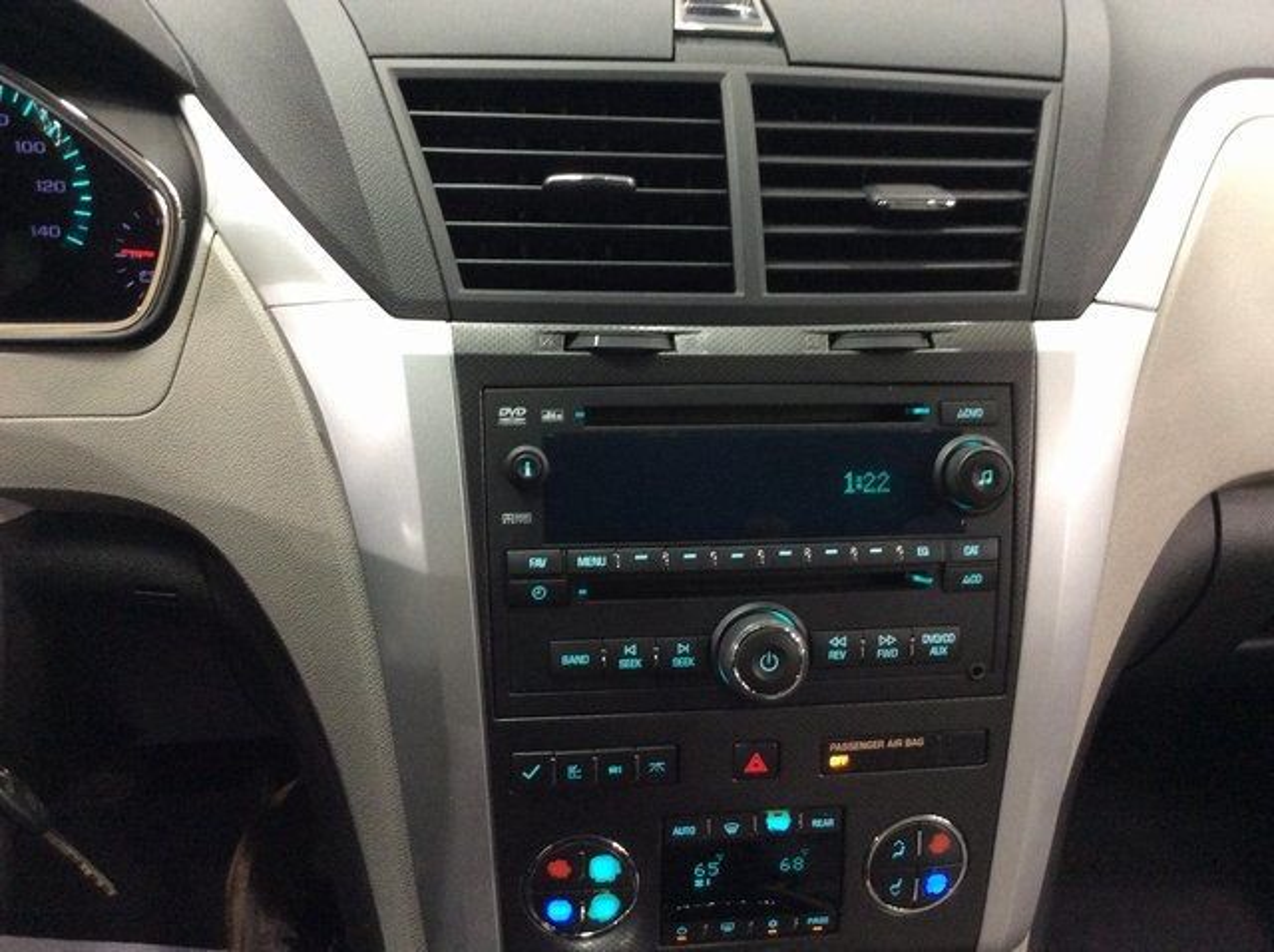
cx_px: 637
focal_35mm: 32
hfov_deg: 56.9
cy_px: 476
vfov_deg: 44.1
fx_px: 1176
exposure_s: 1/24
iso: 200
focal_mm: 3.3
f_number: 2.4
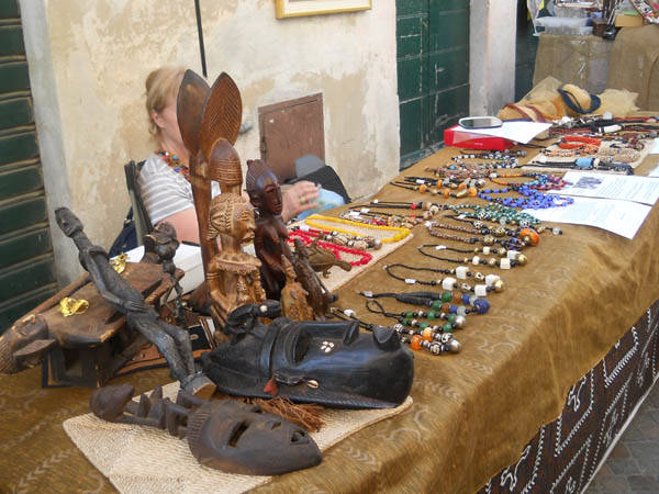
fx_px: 781
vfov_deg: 35.1
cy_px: 247
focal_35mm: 41
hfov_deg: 45.8
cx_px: 330
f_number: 3.1
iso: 80
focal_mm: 6.72
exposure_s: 1/80
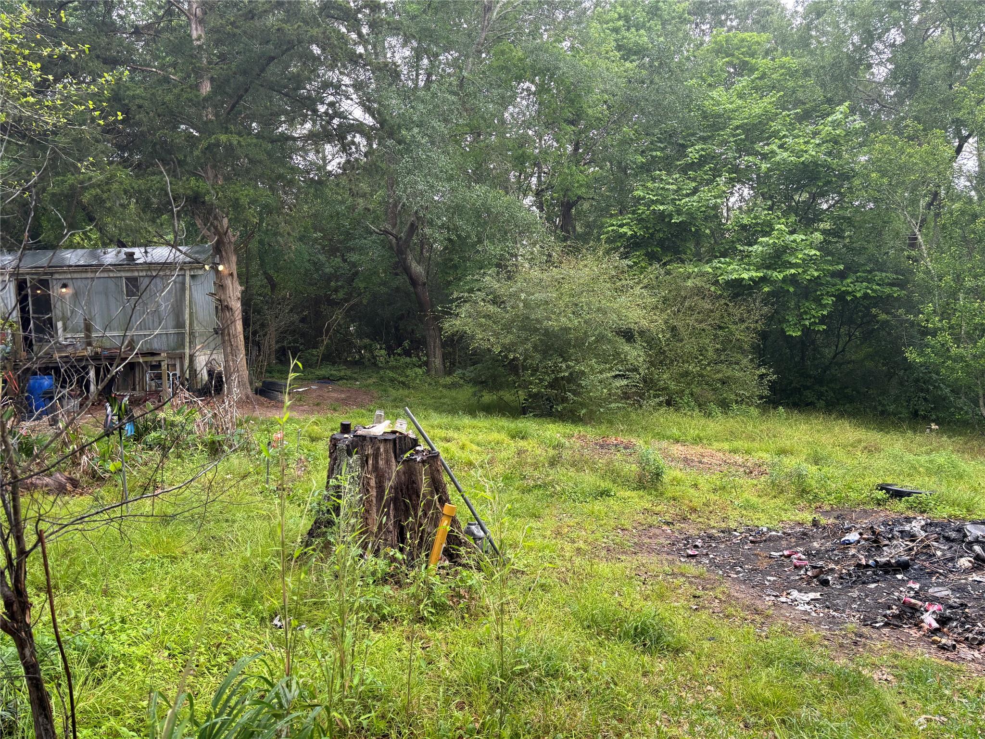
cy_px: 370
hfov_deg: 67.3
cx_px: 492
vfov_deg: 53.1
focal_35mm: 26
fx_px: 740
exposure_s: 1/196
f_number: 1.6
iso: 40
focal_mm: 5.96
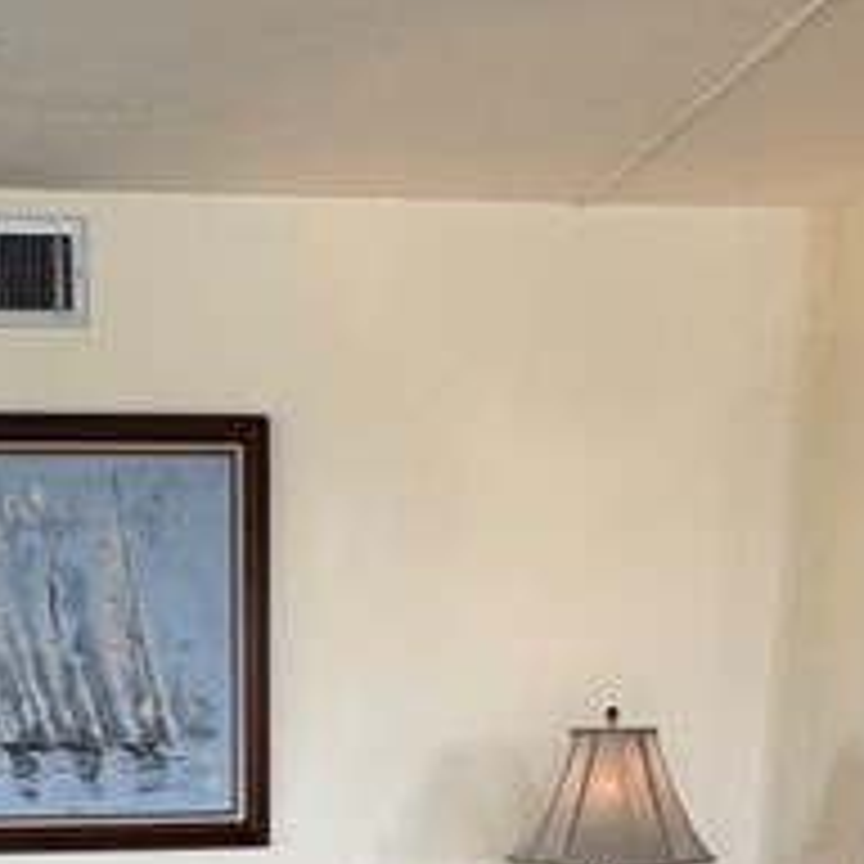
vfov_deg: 21.8
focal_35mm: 66
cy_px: 1287
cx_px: 189
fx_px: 1864
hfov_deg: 25.7
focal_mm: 2.22
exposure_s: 1/120
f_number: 2.2
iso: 250
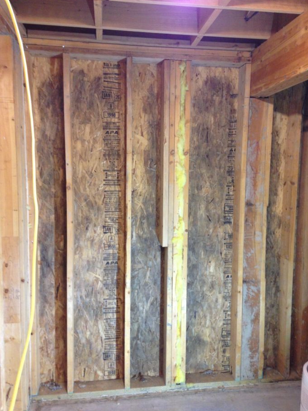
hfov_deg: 41.8
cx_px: 158
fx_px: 404
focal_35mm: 34
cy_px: 206
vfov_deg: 54.0
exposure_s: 1/20
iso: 200
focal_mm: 4.13
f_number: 2.4
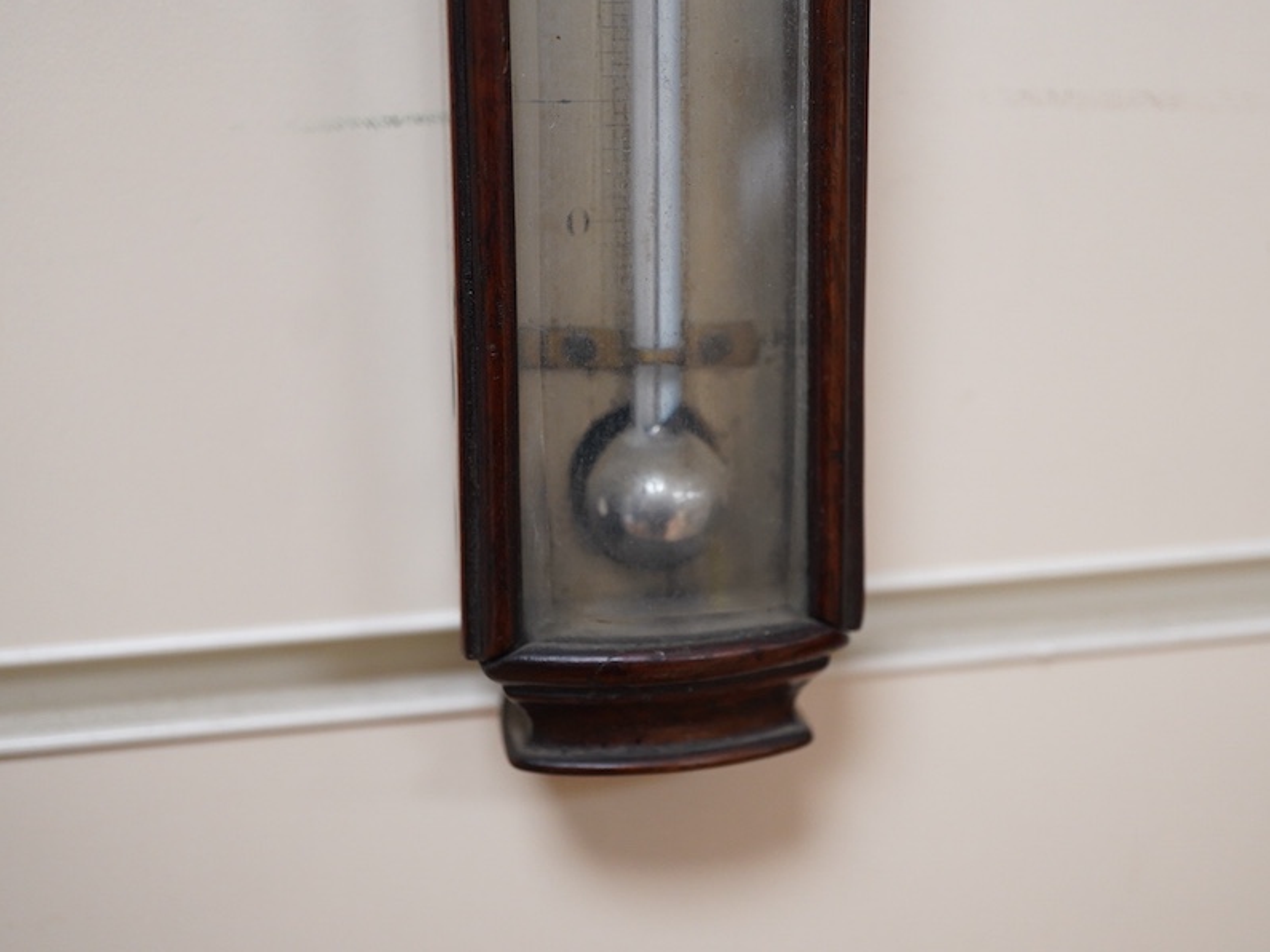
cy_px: 476
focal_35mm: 49
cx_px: 666
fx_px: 1797
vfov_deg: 29.7
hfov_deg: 38.9
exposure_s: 1/125
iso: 1250
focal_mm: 30
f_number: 3.5
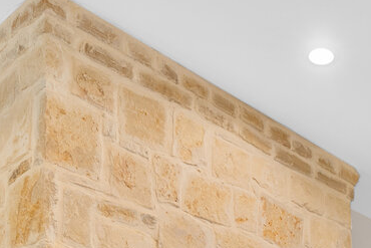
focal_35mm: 70
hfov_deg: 27.9
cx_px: 321
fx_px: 722
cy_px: 521
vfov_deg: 15.1
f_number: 7.1
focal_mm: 16
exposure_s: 1/2
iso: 320
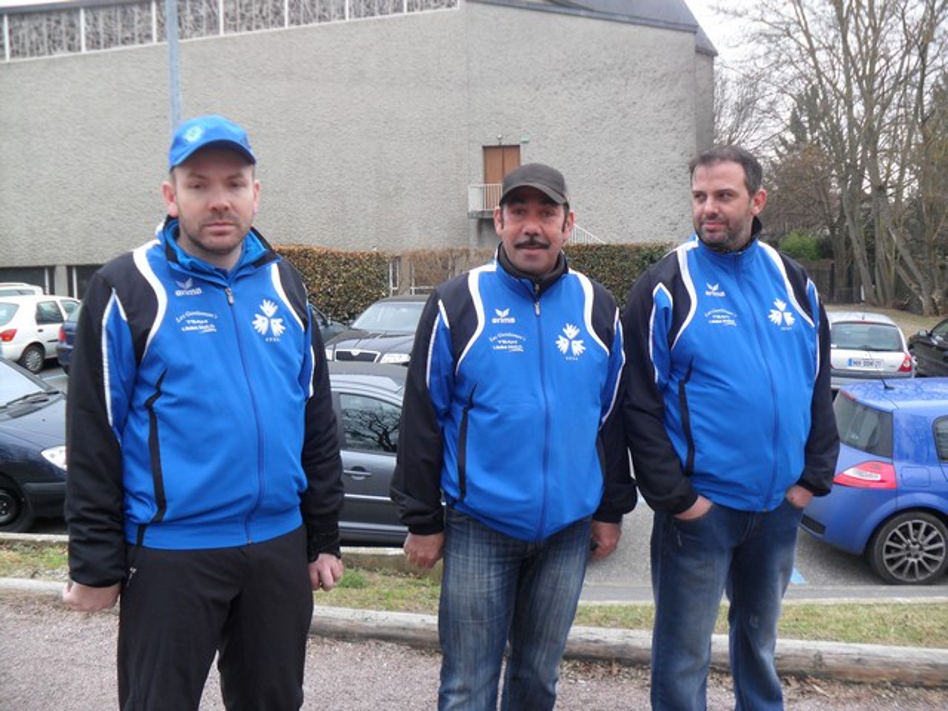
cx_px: 474
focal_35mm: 35
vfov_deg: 40.7
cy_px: 356
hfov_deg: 52.6
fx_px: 959
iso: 80
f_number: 3
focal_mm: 6.3
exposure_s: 1/90
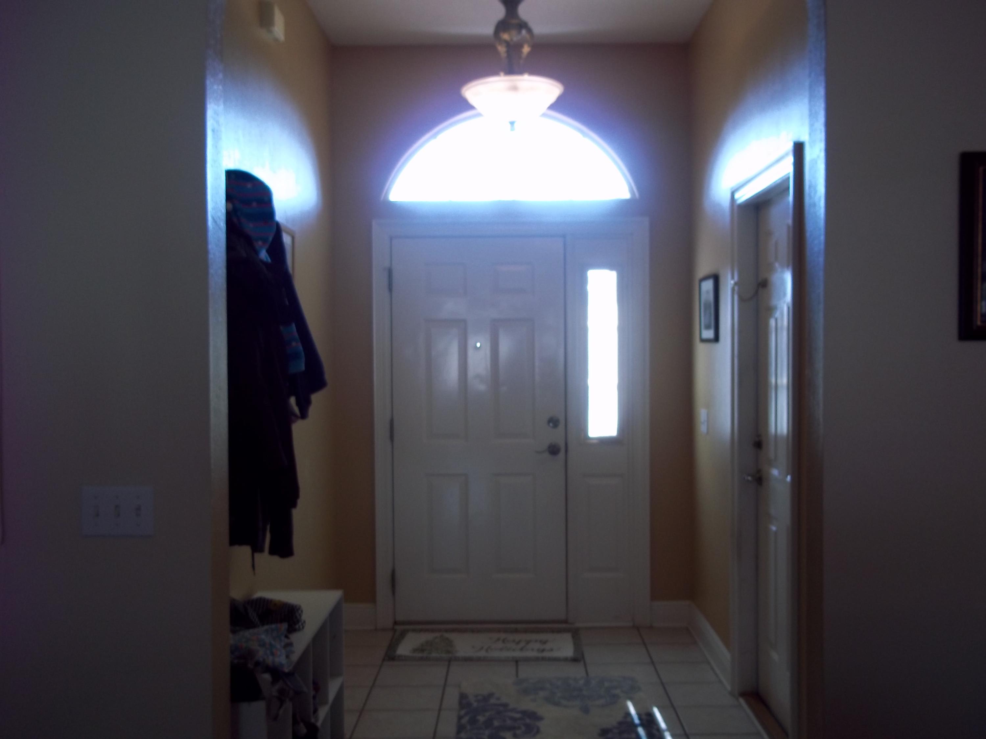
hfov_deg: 51.4
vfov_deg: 39.7
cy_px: 370
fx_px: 1025
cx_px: 493
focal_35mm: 36
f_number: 3.1
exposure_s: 1/30
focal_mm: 6.5
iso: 80
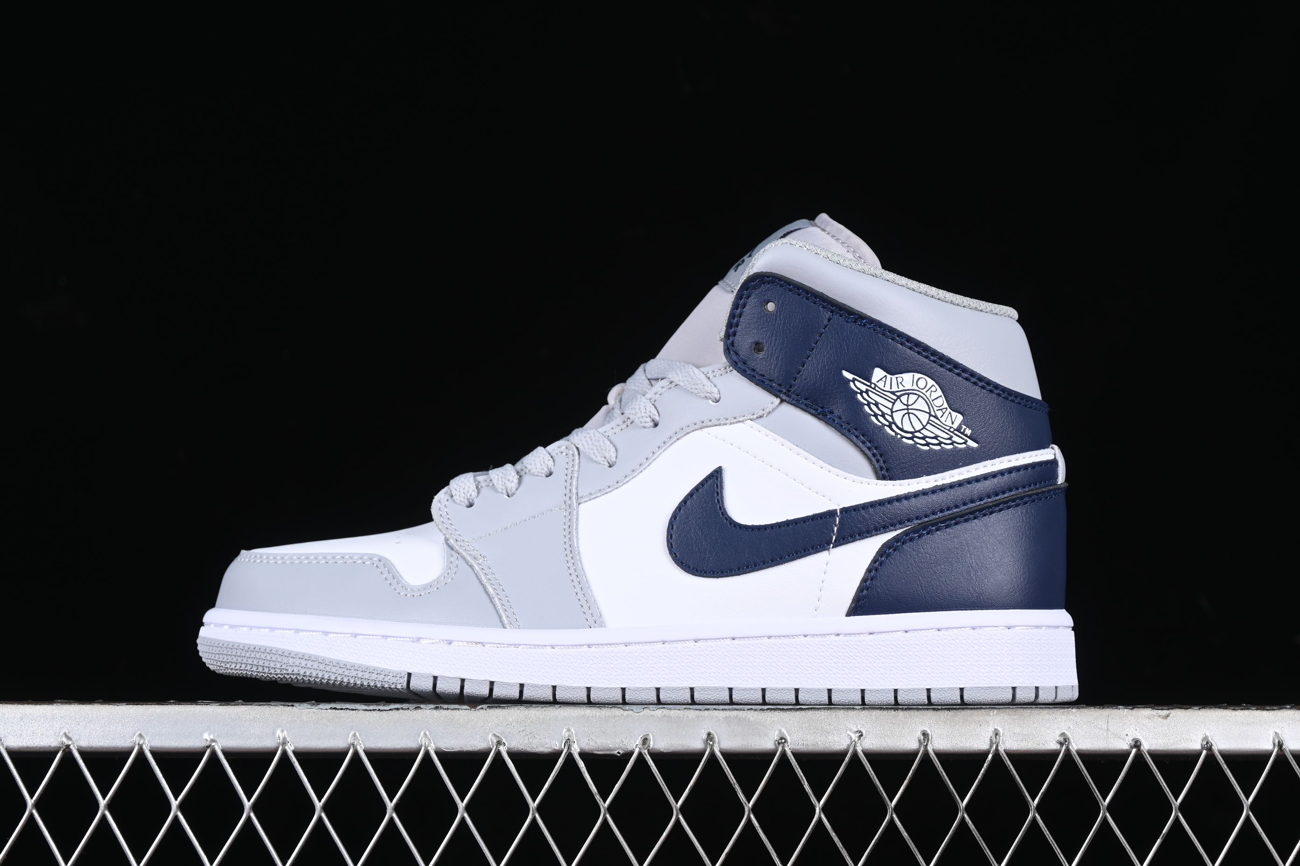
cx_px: 650
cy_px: 433
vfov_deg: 18.2
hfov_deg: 27.0
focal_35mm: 75
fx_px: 2708
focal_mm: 50
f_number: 7.1
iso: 160
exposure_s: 1/80
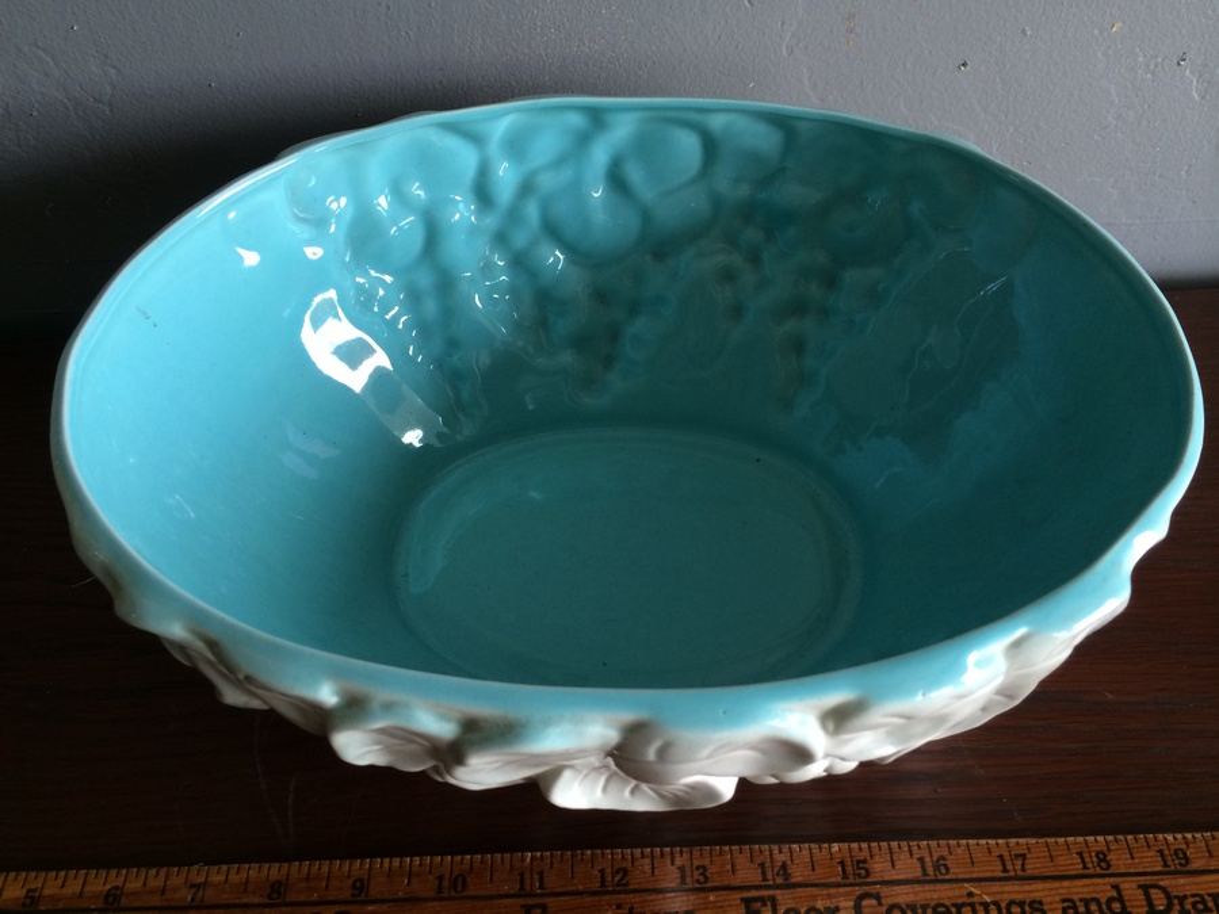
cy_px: 457
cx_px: 610
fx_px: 1056
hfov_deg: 60.0
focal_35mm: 30
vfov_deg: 46.8
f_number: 2.2
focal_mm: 4.12
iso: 40
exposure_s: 1/30
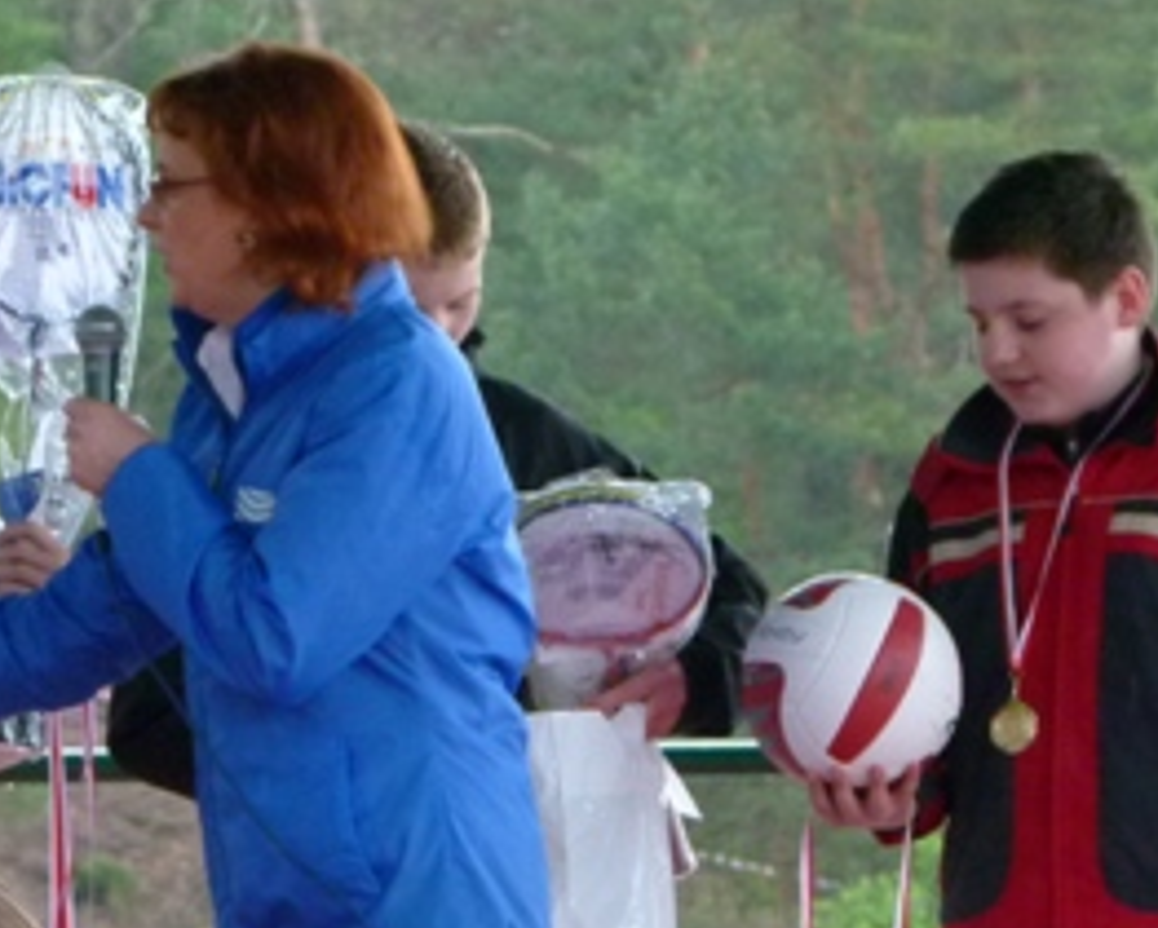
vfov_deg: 4.3
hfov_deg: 5.4
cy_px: 685
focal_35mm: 360
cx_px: -168
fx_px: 12347
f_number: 3.7
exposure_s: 1/160
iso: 320
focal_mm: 27.2
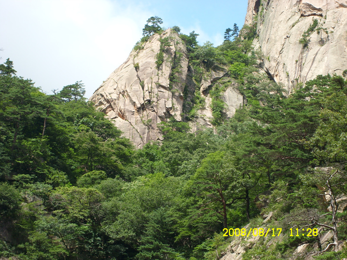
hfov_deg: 18.7
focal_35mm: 105
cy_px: 130
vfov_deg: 14.1
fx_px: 1053
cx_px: 174
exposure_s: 1/337
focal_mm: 17.4
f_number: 4.9
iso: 50
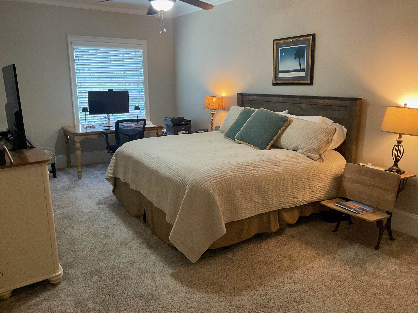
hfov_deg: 61.7
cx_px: 209
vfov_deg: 48.2
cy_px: 156
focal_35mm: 29
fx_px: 350
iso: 200
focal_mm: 3
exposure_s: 1/60
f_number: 1.8
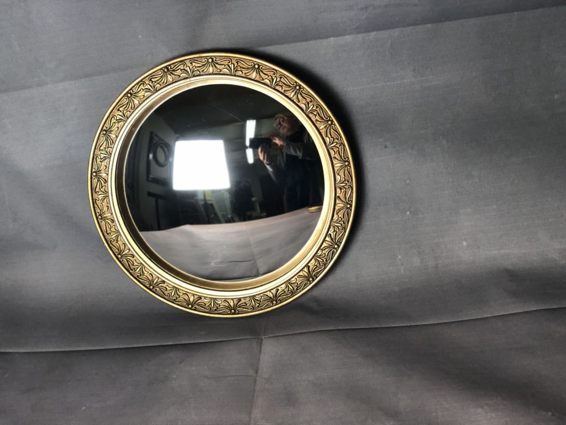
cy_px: 212
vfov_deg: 28.0
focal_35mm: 52
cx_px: 283
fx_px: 850
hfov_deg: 36.8
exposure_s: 1/50
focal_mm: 6
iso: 100
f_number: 2.4
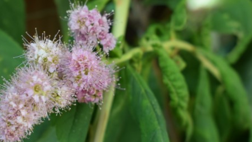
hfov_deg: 20.2
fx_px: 702
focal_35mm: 105
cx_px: 73
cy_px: 70
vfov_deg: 11.5
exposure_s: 1/125
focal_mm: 42
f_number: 5.6
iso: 800
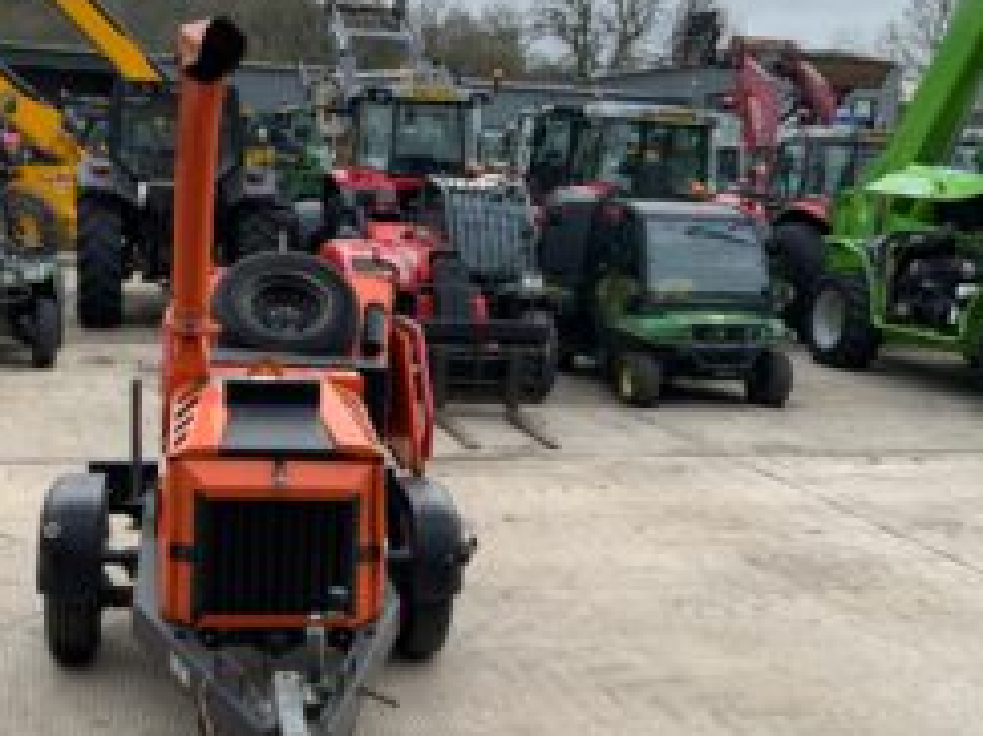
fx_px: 1220
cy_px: 453
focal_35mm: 43
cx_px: 384
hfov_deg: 43.6
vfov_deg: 33.4
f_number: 1.8
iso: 25
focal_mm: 3
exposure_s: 1/122
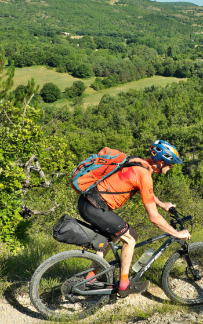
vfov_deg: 47.2
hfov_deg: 28.6
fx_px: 371
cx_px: 204
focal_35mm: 42
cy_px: 162
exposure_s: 1/550
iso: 200
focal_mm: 18
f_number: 5.6
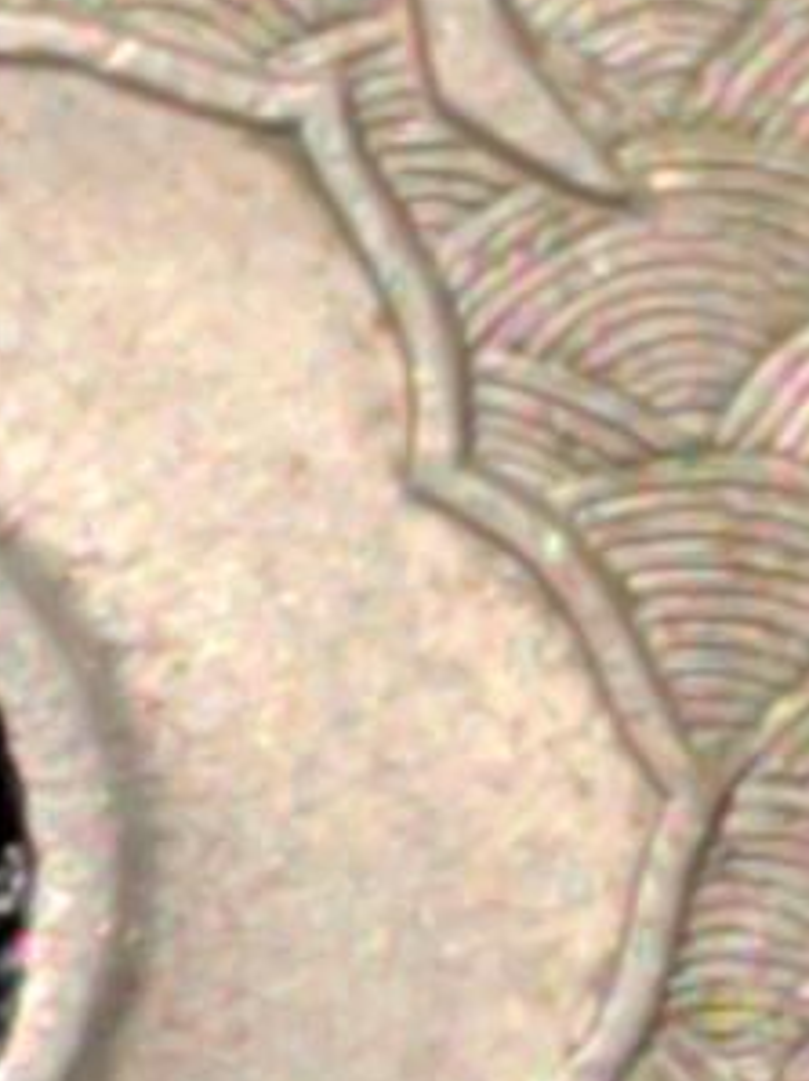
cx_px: -395
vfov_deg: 3.3
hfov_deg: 2.5
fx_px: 18879
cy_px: 827
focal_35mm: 605
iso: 50
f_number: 2
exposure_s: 1/120
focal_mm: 5.75
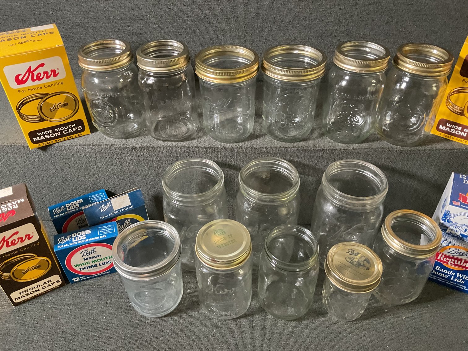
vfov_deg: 48.2
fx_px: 392
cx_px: 234
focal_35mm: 29
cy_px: 176
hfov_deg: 61.7
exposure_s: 1/60
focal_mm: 3
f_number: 1.8
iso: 250
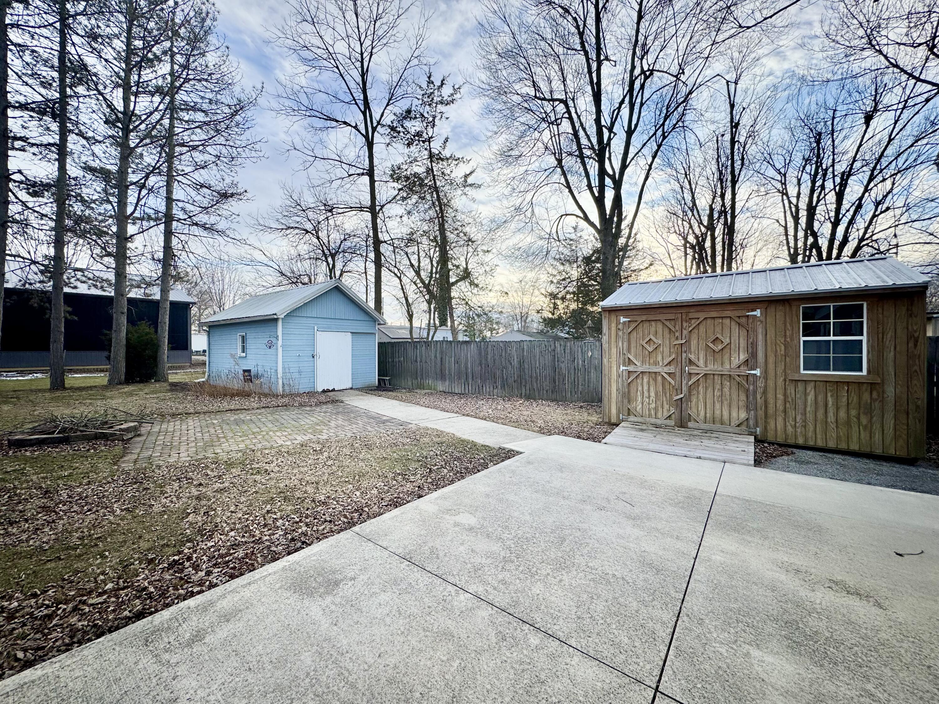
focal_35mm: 14
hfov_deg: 102.1
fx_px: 380
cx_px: 470
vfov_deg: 85.7
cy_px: 352
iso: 40
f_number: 2.2
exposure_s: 1/401
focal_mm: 2.22
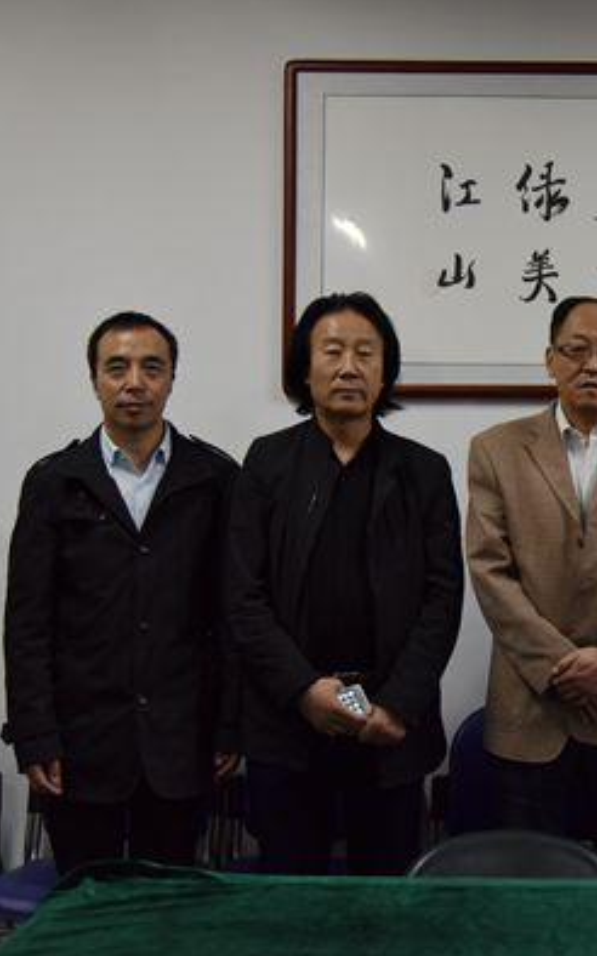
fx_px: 1537
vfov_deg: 34.6
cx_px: 590
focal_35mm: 59
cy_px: 480
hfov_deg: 21.3
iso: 1000
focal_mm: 38
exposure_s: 1/80
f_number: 4
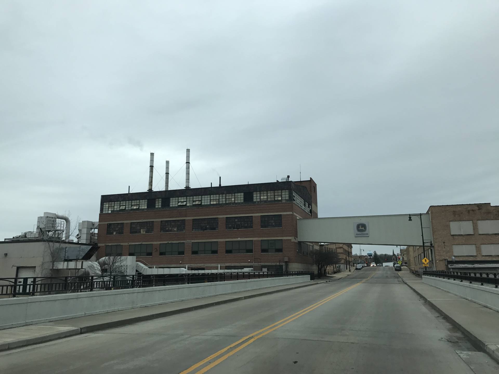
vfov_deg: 49.7
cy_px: 187
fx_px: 404
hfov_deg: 63.4
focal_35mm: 28
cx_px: 250
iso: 20
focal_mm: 3.99
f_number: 1.8
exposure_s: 1/987
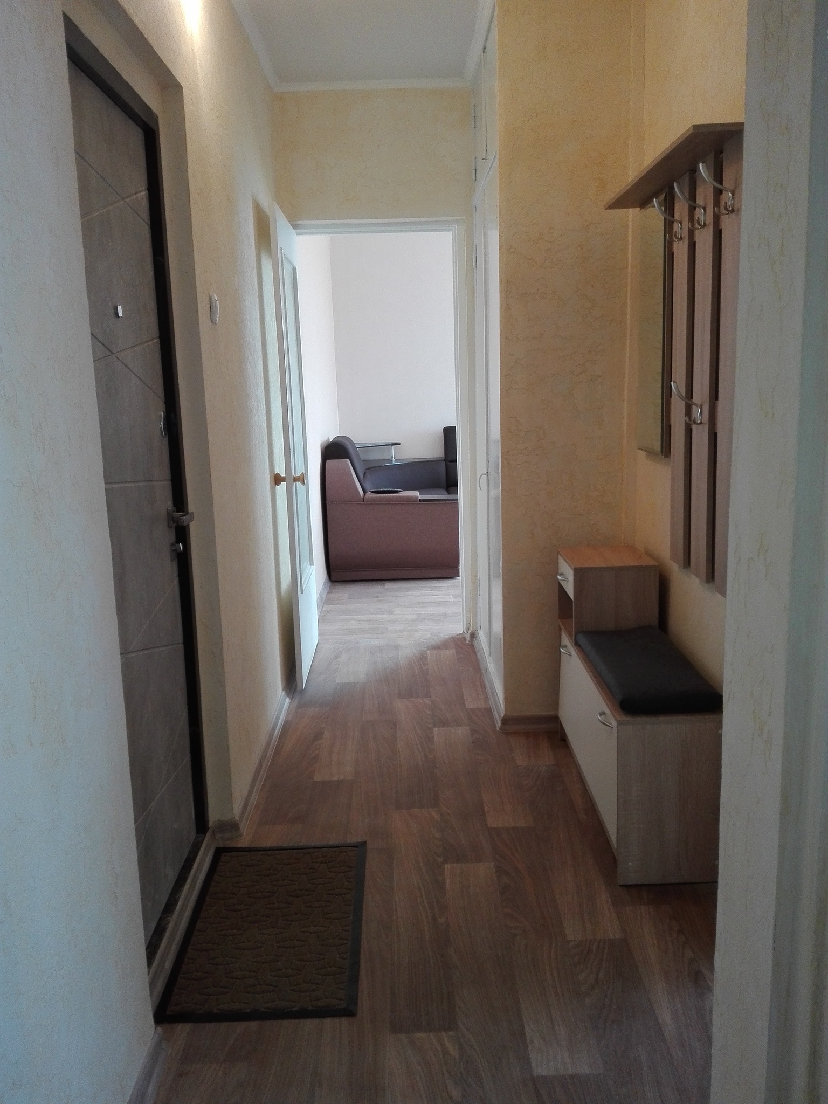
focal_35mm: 27
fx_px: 861
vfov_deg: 65.3
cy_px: 552
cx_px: 414
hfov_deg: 51.4
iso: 200
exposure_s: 1/33
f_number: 2
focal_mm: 3.79
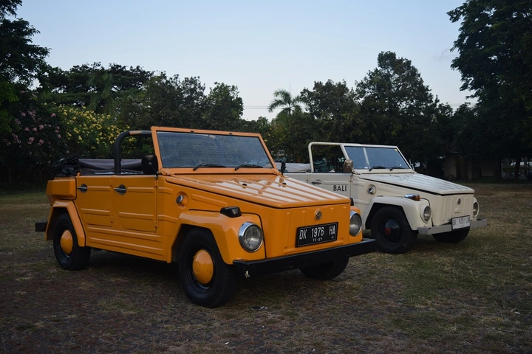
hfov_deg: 53.1
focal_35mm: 36
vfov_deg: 36.9
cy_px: 177
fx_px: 532
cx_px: 266
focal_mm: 24
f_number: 4
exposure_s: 1/1000
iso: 640
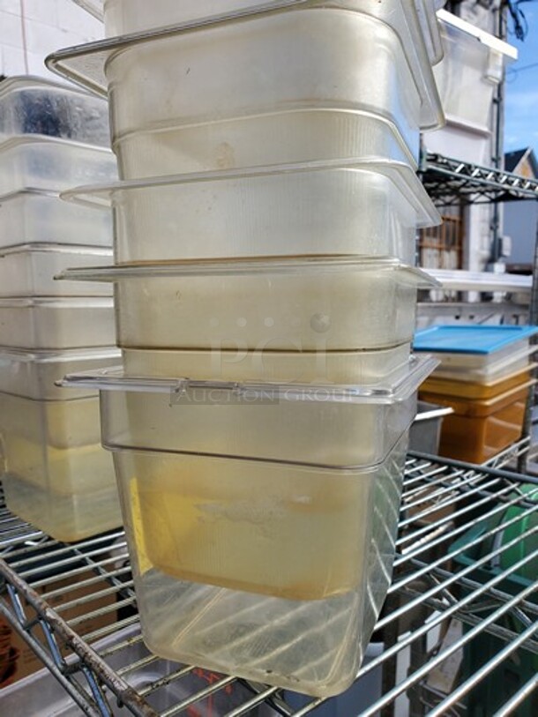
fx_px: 539
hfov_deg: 53.1
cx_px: 269
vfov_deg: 67.3
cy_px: 358
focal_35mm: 26
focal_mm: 4.3
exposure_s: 1/832
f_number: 2.4
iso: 50
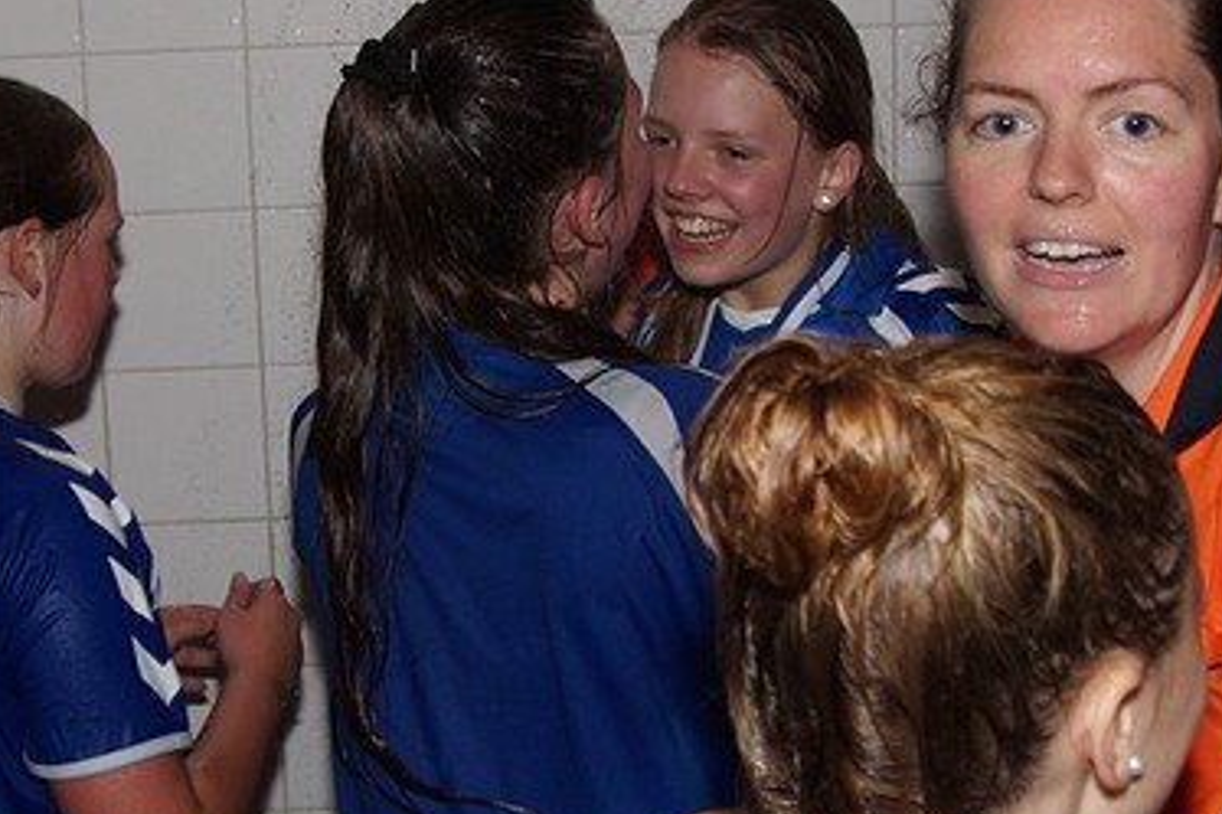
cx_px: 539
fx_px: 2511
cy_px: 353
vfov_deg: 18.4
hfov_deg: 27.3
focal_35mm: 74
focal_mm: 18
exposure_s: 1/200
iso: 160
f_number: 3.5
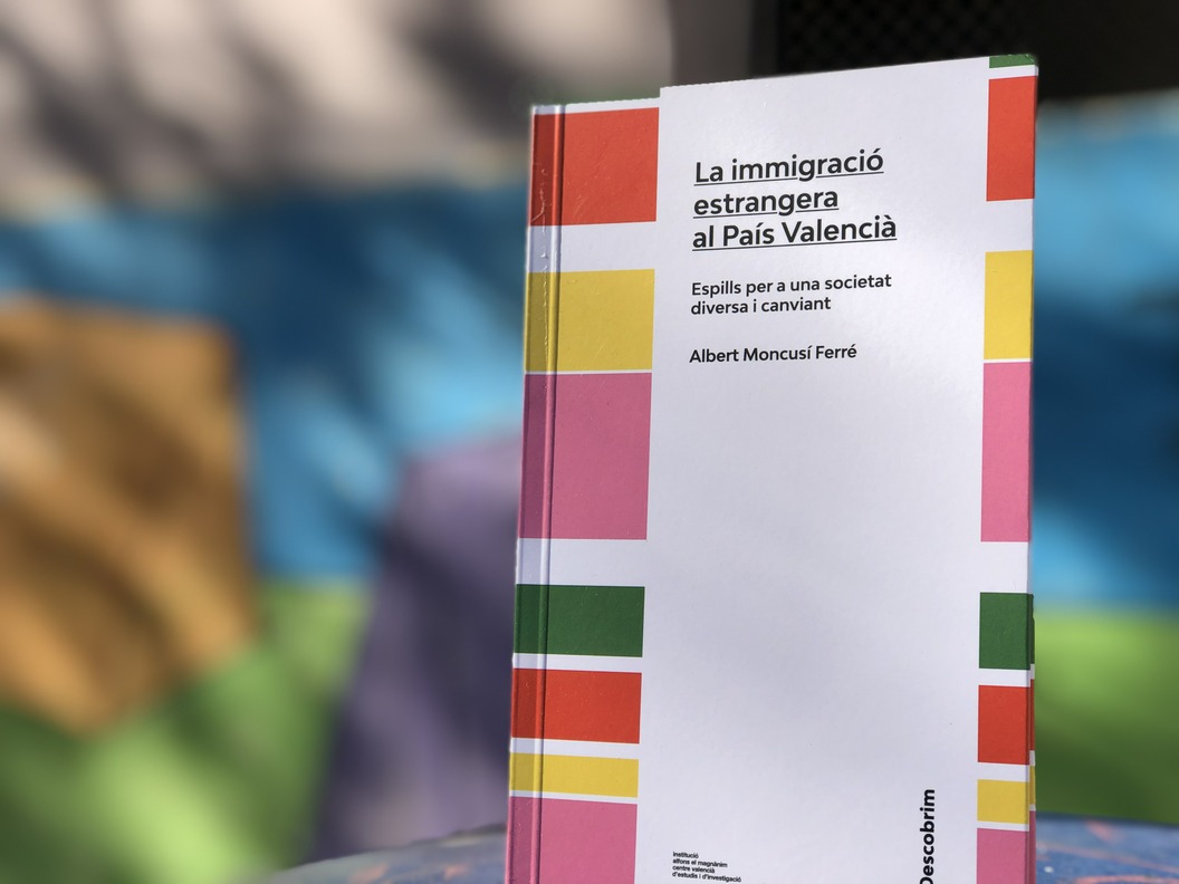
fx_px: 1941
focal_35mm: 57
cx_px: 590
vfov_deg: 25.7
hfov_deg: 33.8
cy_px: 442
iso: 20
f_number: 2.8
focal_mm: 6.6
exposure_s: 1/369
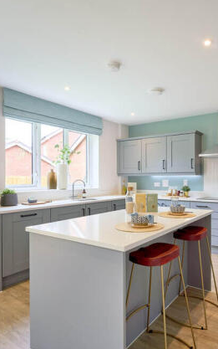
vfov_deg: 74.4
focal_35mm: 24
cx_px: 157
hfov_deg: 49.2
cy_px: 178
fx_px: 229
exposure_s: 1/5
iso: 100
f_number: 10
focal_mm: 15.1
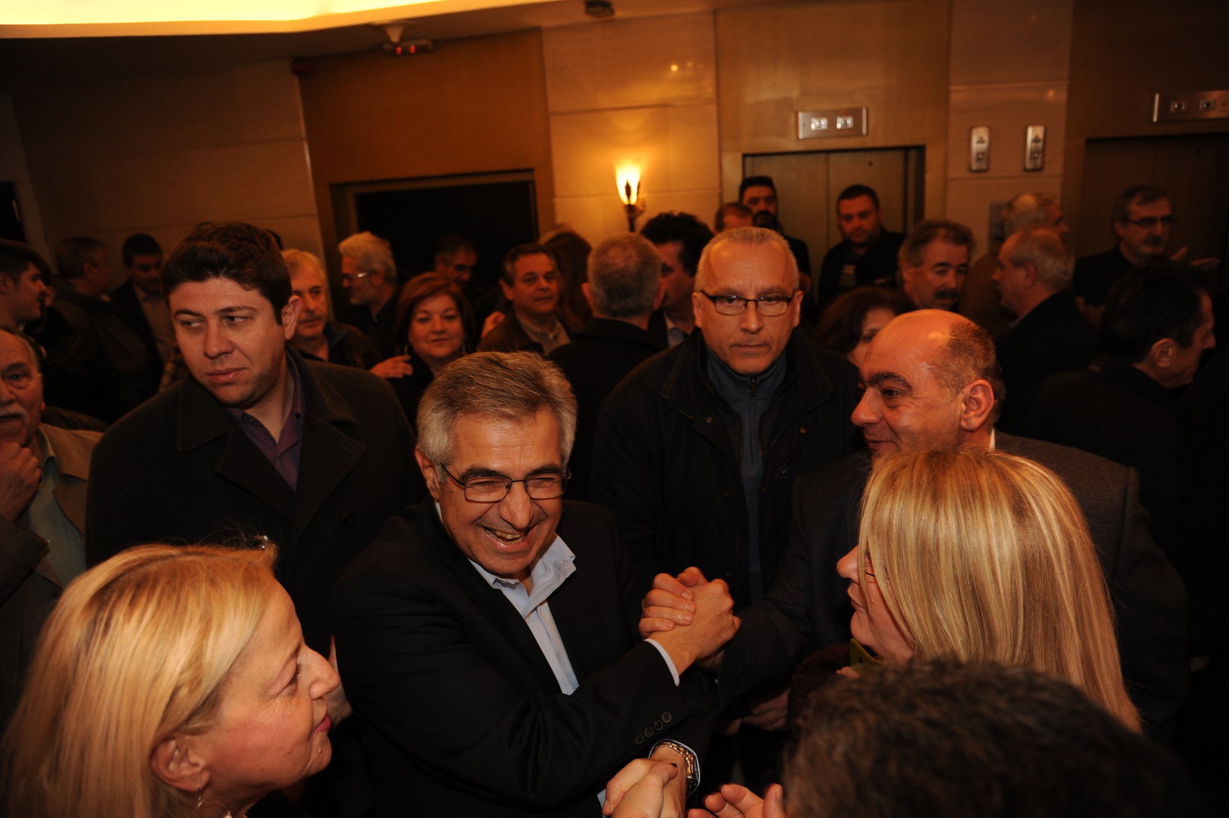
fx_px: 819
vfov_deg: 53.1
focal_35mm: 24
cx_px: 614
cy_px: 409
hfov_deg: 73.8
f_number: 4
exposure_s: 1/125
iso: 800
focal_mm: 24
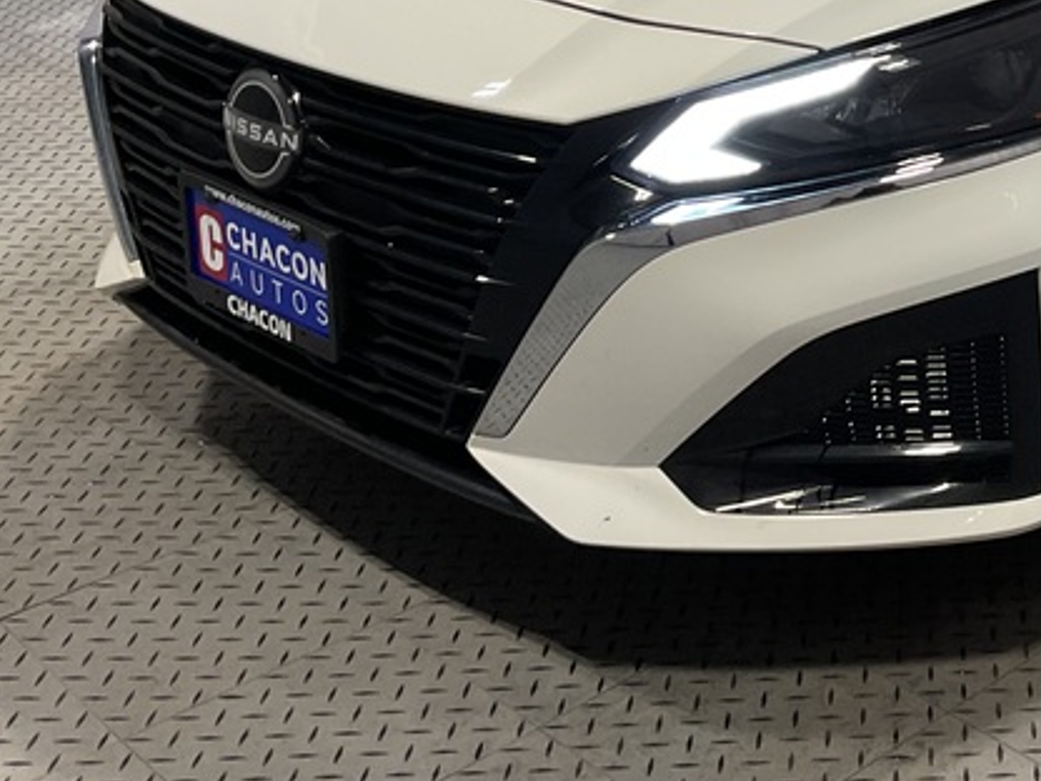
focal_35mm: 67
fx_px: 2015
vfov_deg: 21.3
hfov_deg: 27.3
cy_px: 20
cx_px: 1049
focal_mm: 3
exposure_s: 1/100
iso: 50
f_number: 1.8
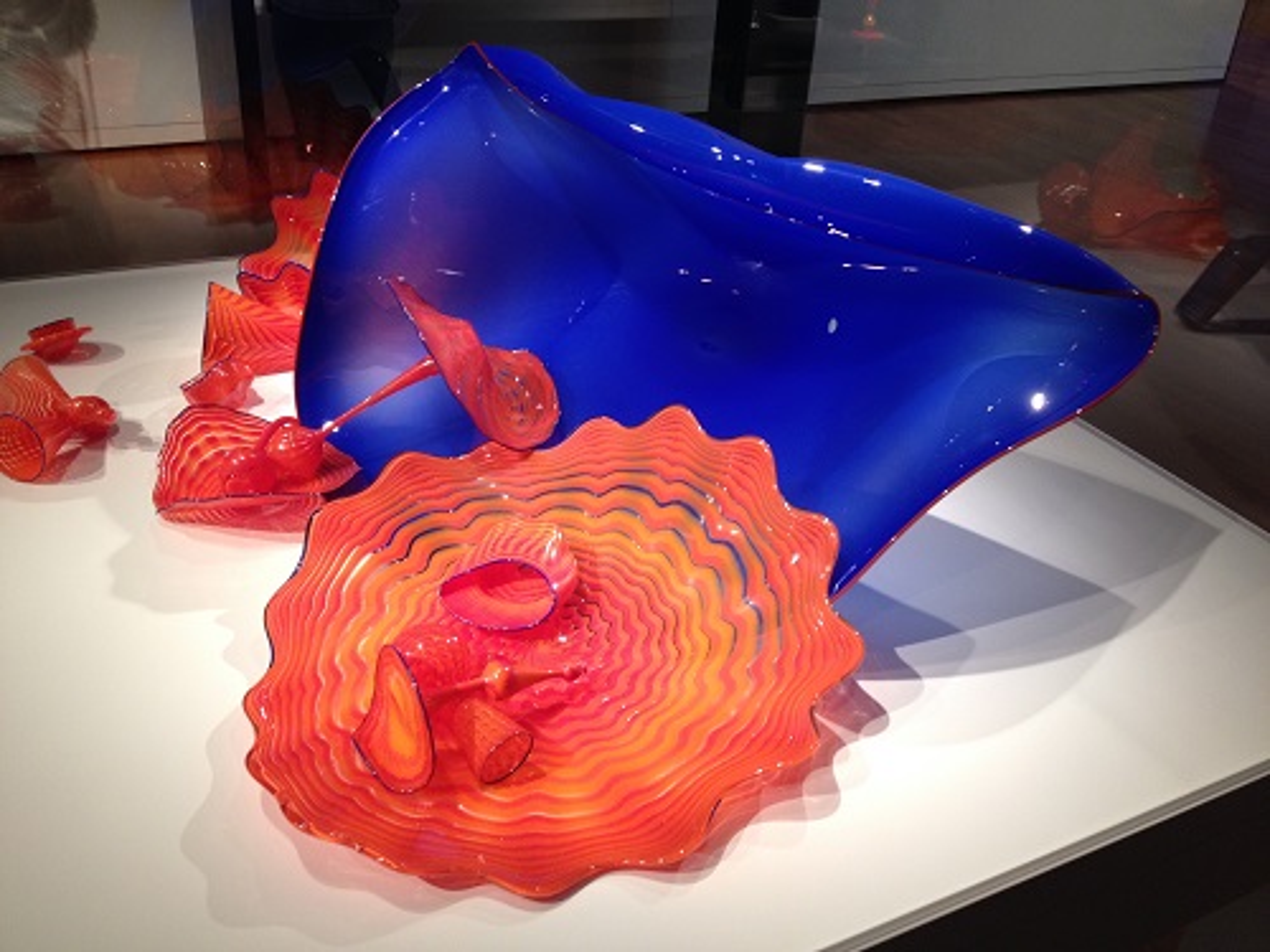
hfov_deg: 52.6
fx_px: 1284
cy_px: 476
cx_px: 635
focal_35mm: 35
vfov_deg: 40.7
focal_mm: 4.28
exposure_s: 1/20
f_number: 2.4
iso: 100
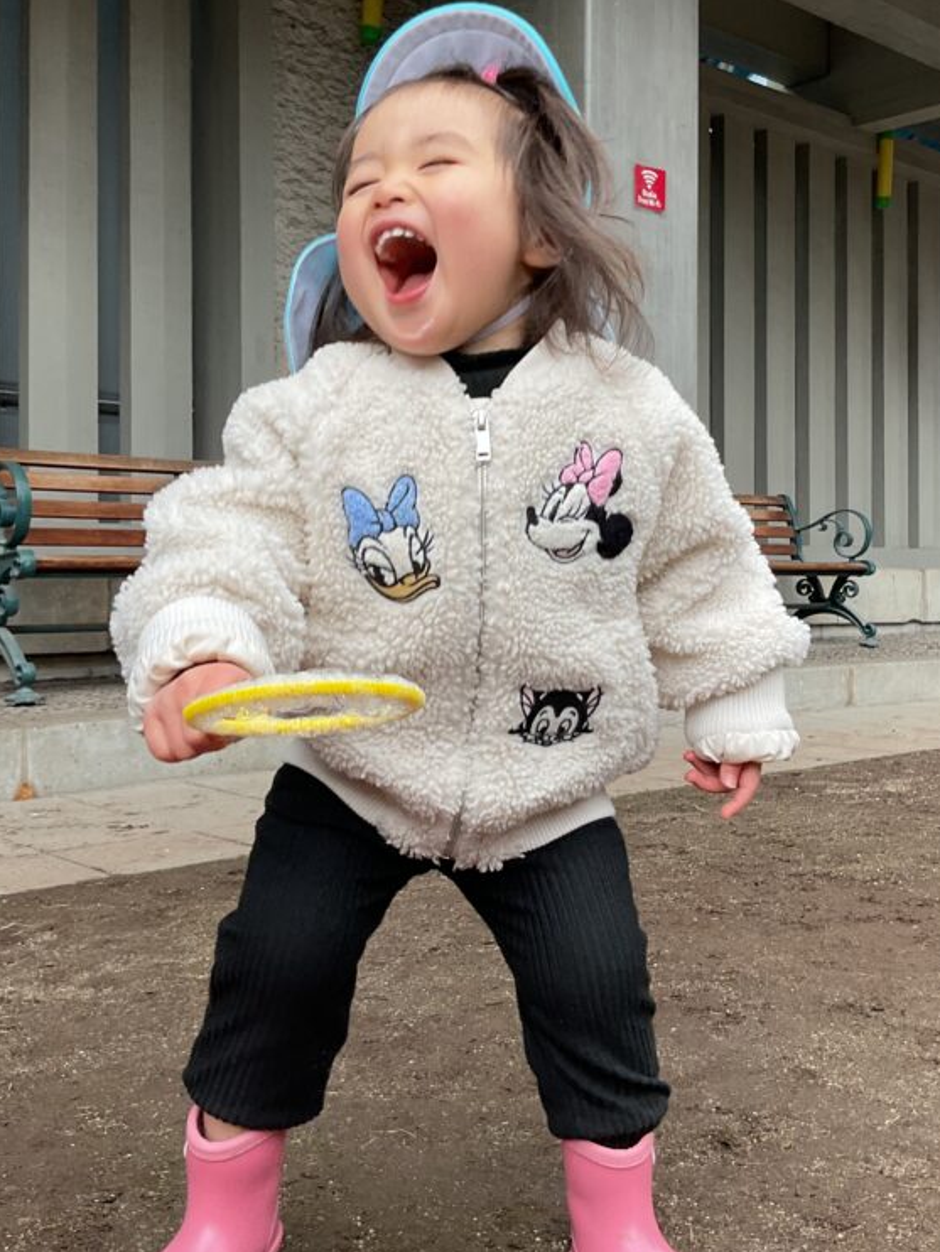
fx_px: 1447
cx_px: 560
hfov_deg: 35.9
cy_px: 559
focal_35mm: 40
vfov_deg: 46.7
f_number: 1.8
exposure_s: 1/120
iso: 25
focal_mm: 3
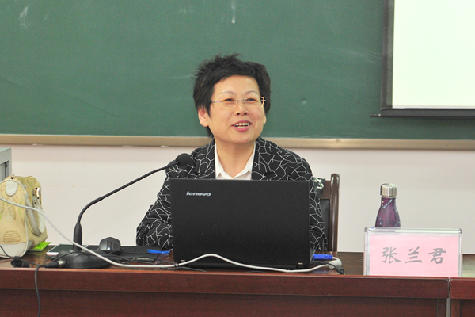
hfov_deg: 28.8
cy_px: 158
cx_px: 238
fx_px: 924
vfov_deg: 19.5
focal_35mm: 70
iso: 800
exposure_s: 1/125
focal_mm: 70
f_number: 3.5
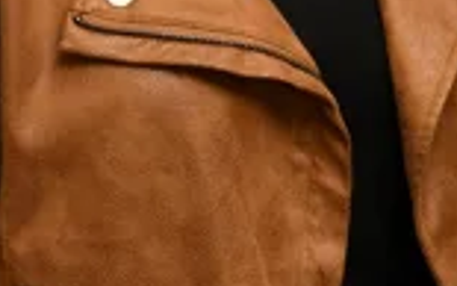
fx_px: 2940
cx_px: 1029
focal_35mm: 236
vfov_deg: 5.4
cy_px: -330
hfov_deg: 8.3
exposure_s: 1/200
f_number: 6.3
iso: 200
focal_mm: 27
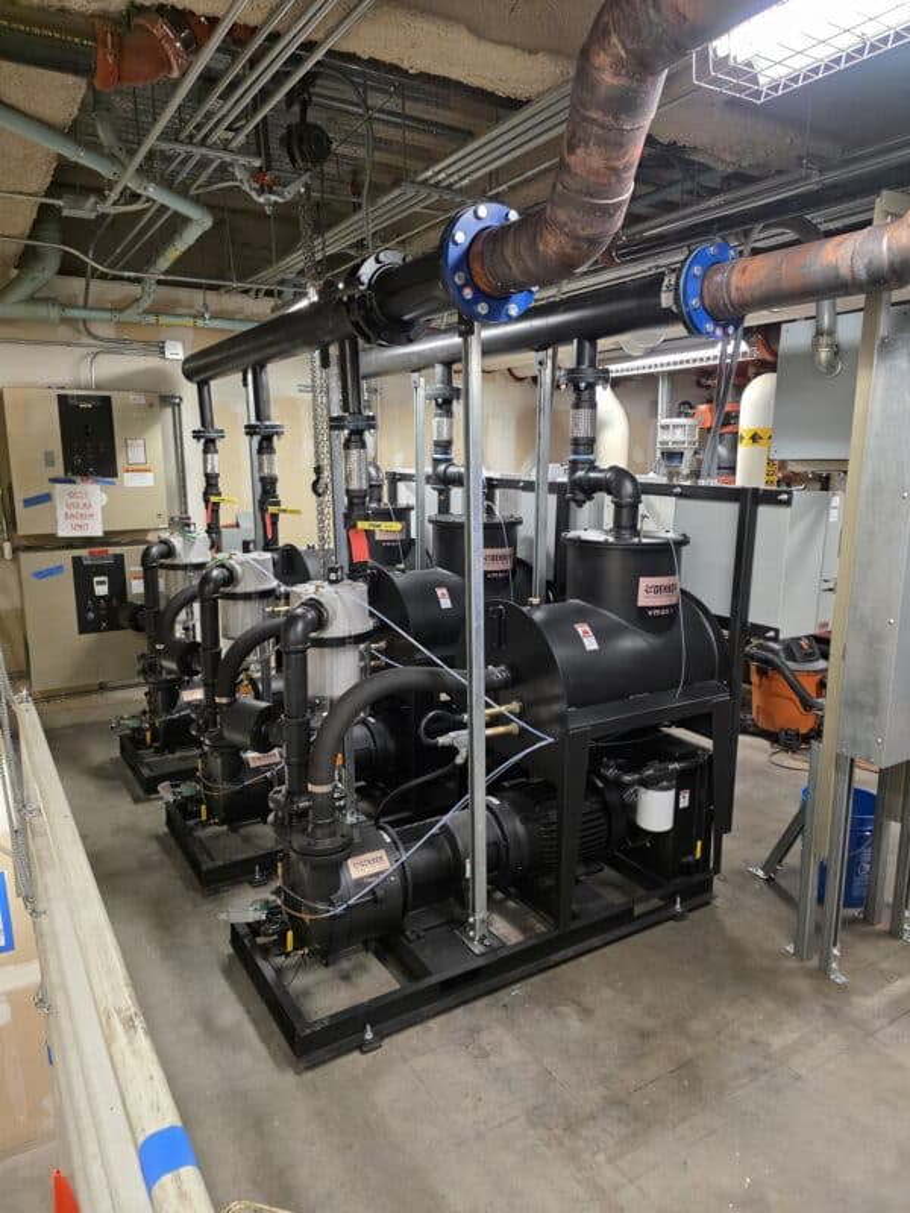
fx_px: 806
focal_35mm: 23
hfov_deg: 58.9
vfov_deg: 73.9
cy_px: 606
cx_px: 455
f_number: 1.7
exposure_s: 1/120
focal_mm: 6.3
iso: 640
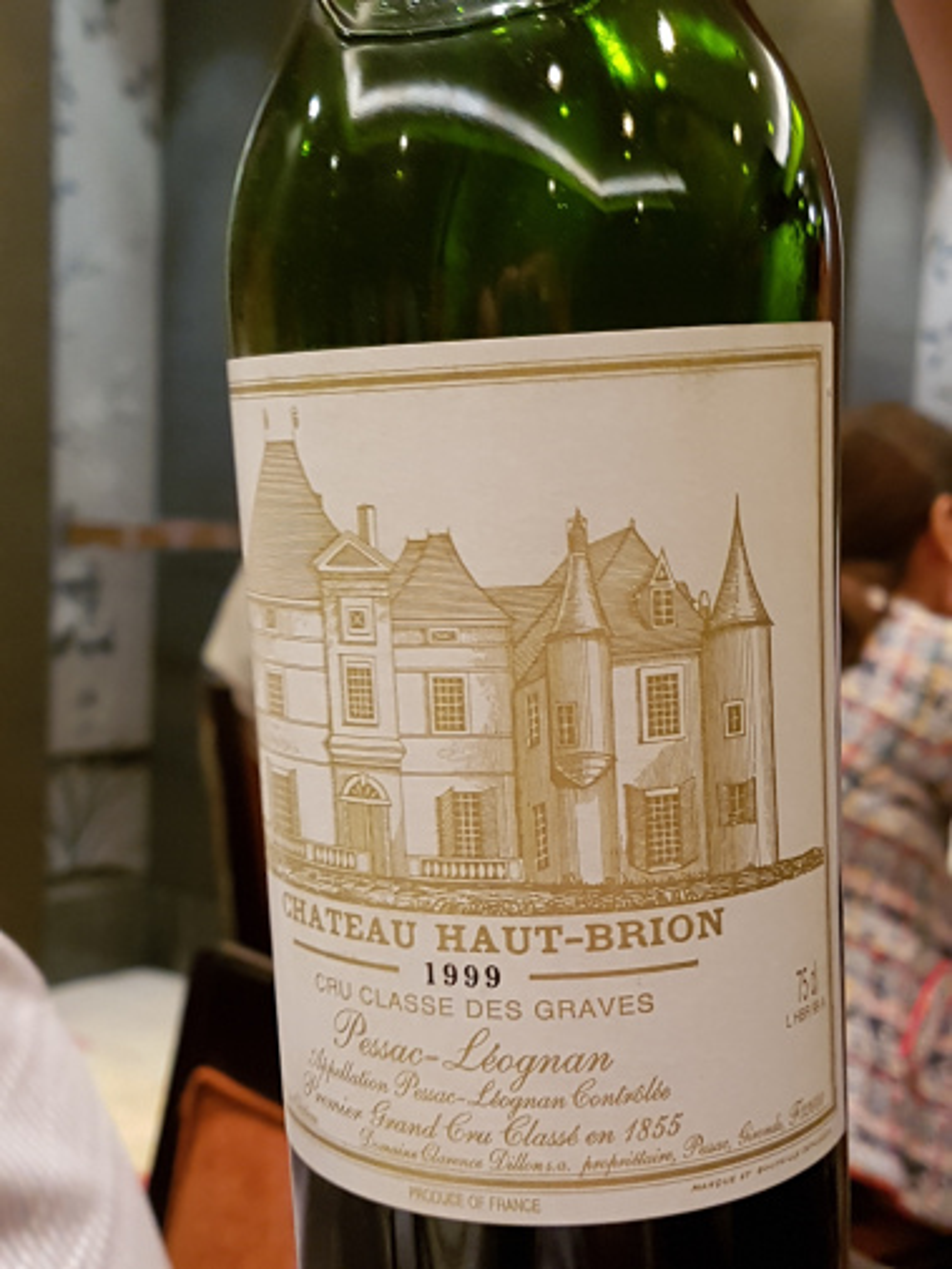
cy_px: 634
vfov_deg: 67.3
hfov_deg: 53.1
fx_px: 953
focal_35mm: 26
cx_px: 476
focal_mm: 4.2
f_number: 1.7
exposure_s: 1/14
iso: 200
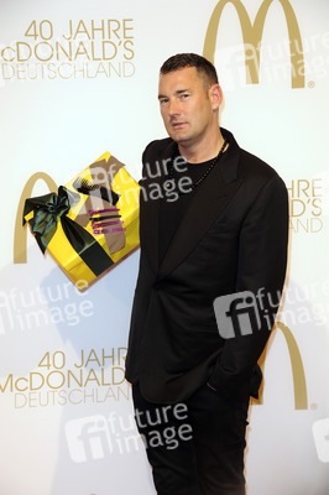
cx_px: 164
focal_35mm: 90
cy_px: 248
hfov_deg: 15.2
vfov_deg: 22.6
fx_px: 1236
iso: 800
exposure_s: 1/250
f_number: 6.3
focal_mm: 90
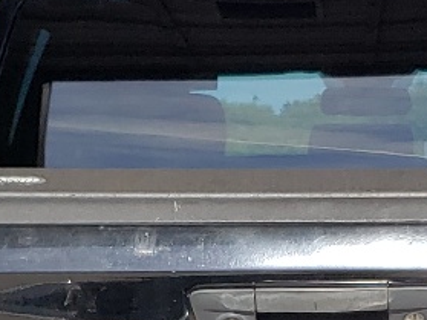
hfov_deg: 13.2
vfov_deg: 9.5
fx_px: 1837
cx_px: 350
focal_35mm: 149
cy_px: 571
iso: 50
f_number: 1.5
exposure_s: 1/1667
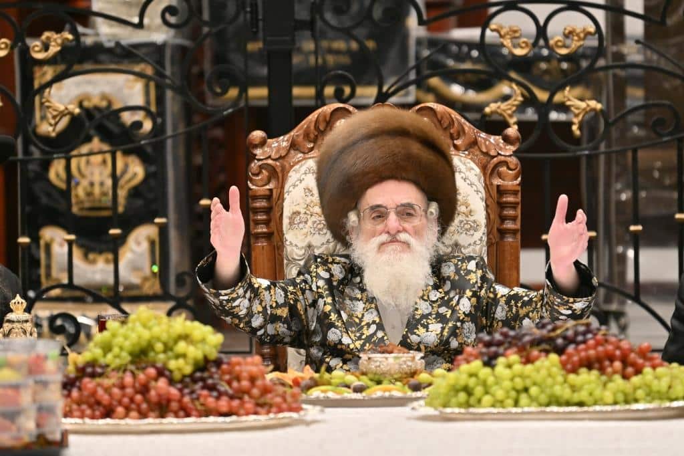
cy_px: 228
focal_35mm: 300
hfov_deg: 6.9
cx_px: 342
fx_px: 5698
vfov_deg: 4.6
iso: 320
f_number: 2.8
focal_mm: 200
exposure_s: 1/640
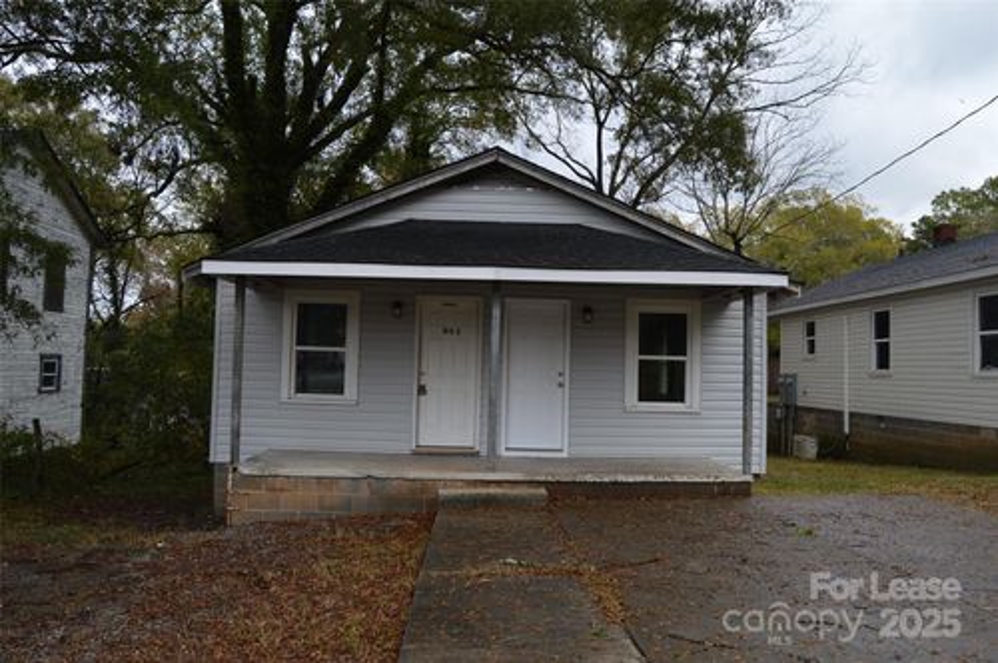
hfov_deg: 67.4
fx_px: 748
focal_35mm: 27
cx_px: 499
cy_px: 332
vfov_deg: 47.8
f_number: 6.3
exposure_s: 1/160
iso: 100
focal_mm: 18
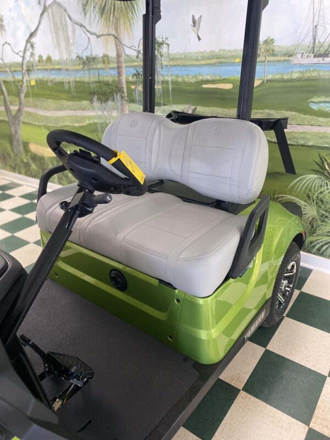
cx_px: 165
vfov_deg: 67.3
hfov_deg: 53.1
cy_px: 220
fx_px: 330
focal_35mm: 26
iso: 200
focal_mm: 4.25
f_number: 1.8
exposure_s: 1/60
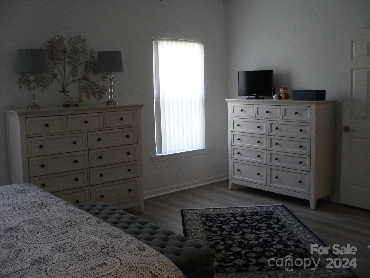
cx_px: 185
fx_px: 385
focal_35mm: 36
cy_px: 139
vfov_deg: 39.7
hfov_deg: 51.4
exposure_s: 1/40
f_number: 2.8
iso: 200
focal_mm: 6
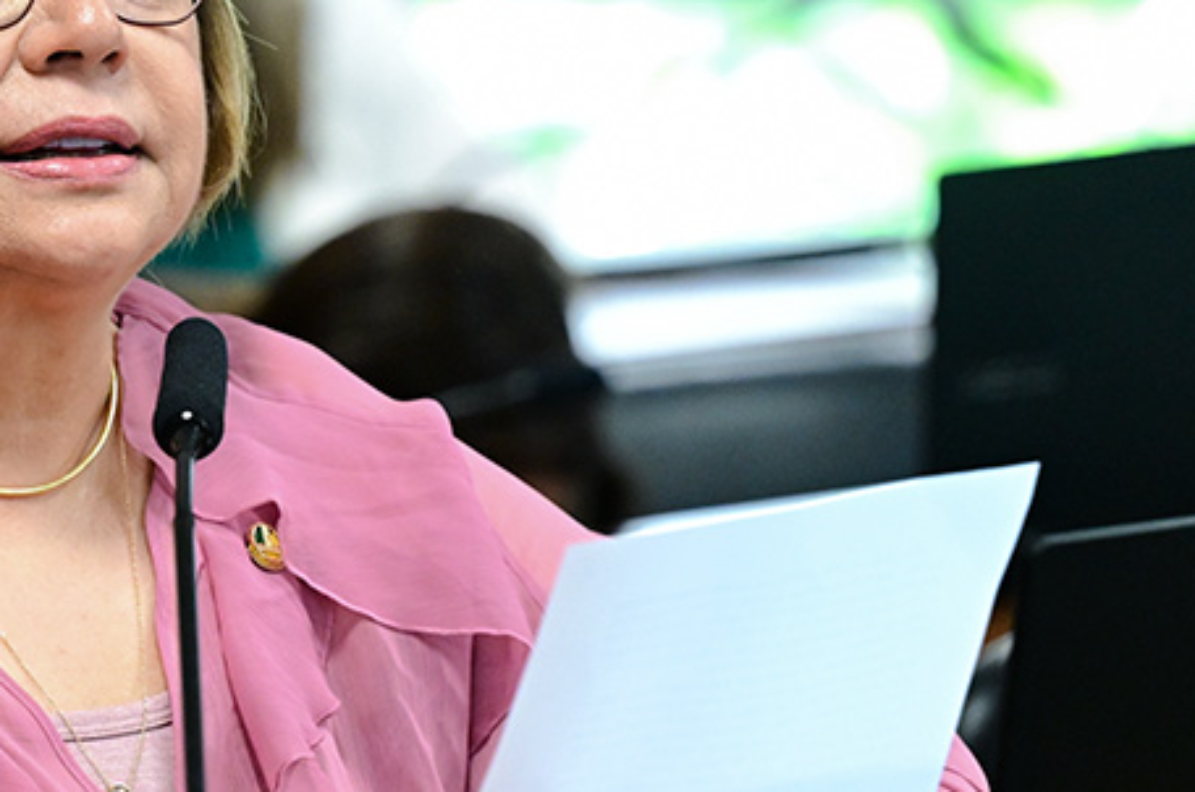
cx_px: 202
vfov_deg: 3.3
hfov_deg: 5.0
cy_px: 346
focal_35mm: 409
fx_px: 13548
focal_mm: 145
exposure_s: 1/200
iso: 4000
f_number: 3.5
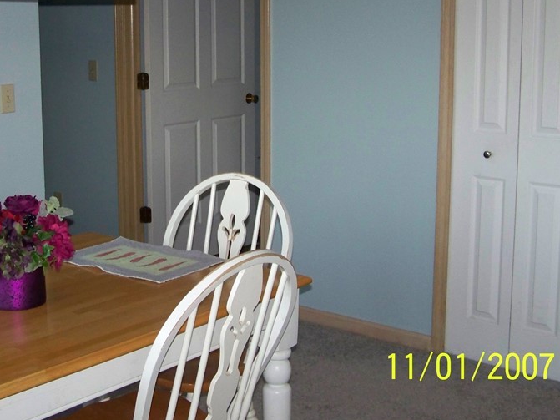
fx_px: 938
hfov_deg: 32.9
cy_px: 129
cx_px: 174
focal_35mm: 58
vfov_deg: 25.0
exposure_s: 1/30
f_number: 2.8
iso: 200
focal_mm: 6.3
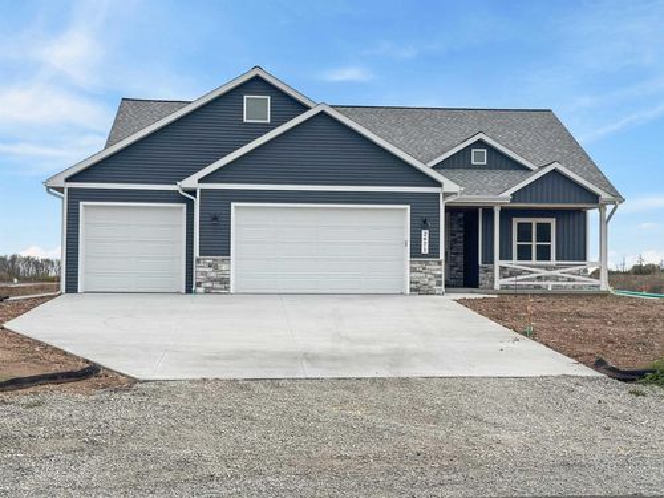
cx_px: 332
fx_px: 921
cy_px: 249
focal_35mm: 48
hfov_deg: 39.7
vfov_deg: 30.3
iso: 80
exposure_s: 1/3876
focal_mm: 6.86
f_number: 1.78
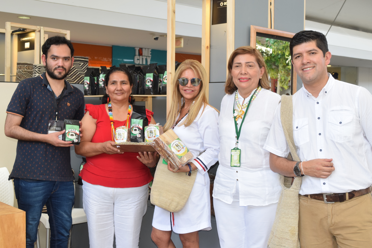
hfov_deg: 42.3
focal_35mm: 46
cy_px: 124
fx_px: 481
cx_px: 186
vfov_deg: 29.0
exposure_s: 1/200
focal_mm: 31
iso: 800
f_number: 7.1
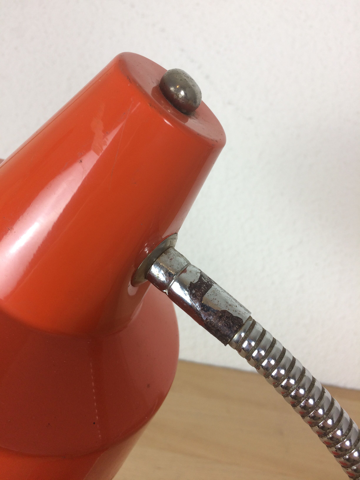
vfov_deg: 61.7
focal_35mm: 29
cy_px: 240
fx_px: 402
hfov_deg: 48.2
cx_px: 180
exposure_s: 1/50
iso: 50
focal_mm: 4.15
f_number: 2.2
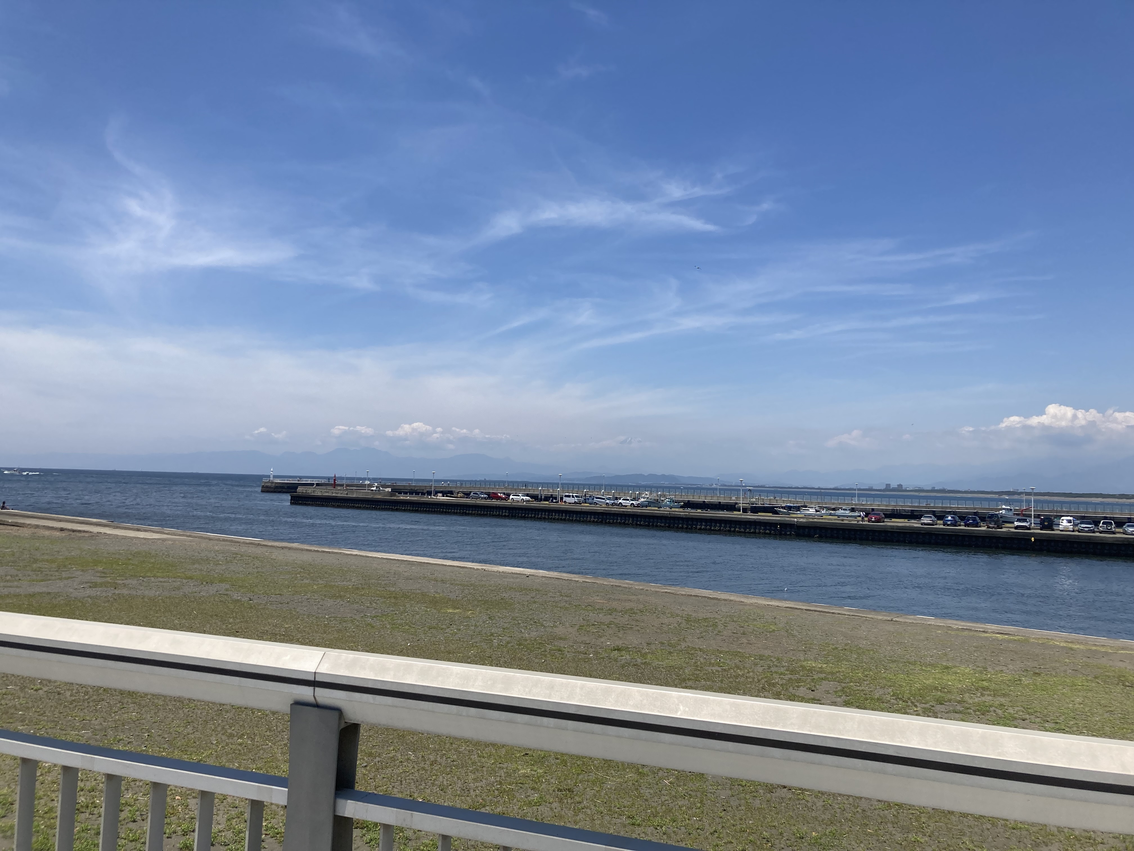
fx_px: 917
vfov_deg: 49.7
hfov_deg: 63.4
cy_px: 426
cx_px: 567
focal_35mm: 28
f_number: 1.8
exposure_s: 1/3436
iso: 25
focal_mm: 3.99
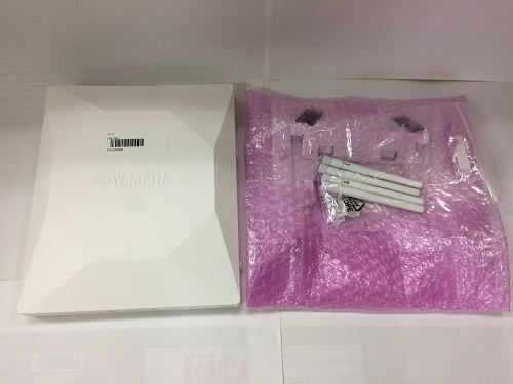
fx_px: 430
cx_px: 256
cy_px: 192
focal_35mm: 29
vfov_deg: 48.2
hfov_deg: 61.7
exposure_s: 1/33
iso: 50
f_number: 2.2
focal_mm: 4.15
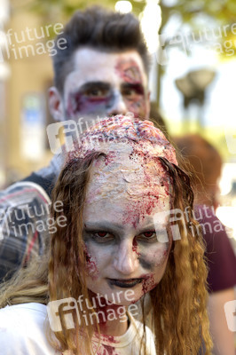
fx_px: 1182
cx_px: 118
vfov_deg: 17.1
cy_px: 178
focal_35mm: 120
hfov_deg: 11.4
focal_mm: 120
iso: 400
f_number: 5.6
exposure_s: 1/125
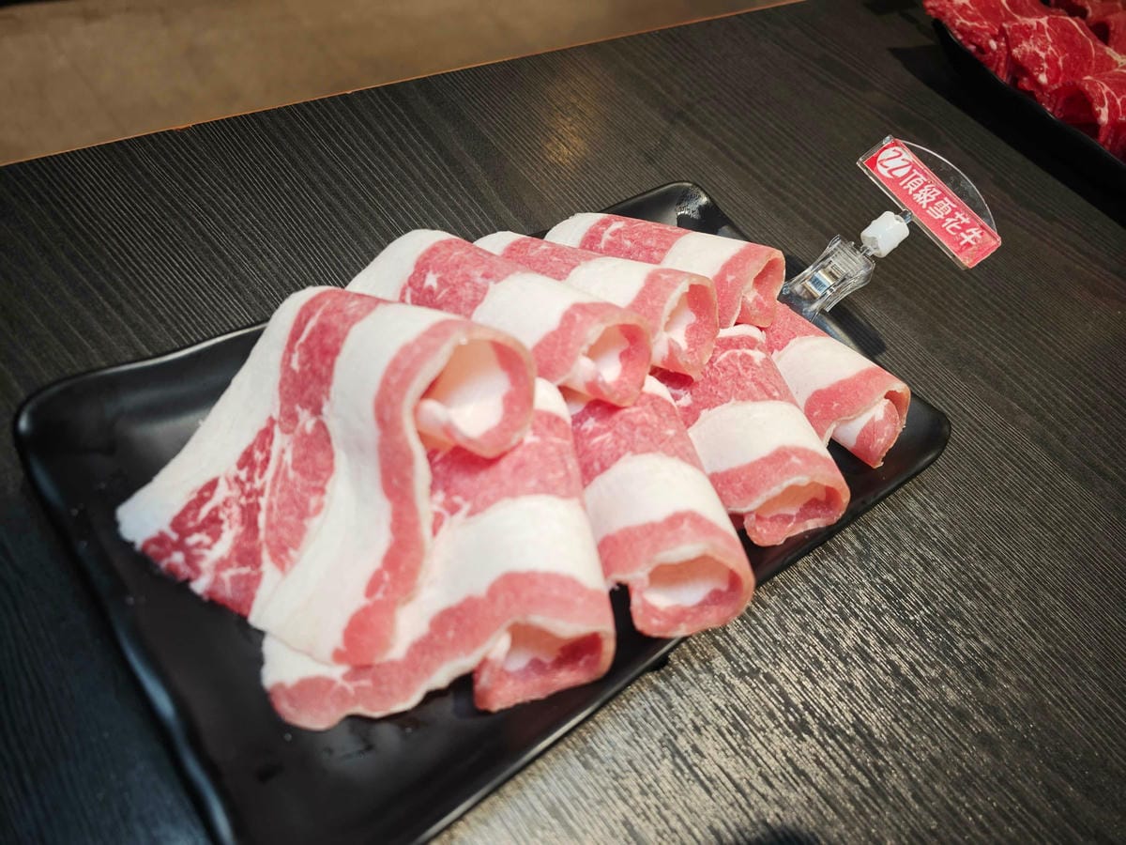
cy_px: 422
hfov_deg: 73.9
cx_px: 563
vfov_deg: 58.9
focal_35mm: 23
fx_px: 748
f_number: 2.8
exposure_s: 1/120
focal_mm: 8.72
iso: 250
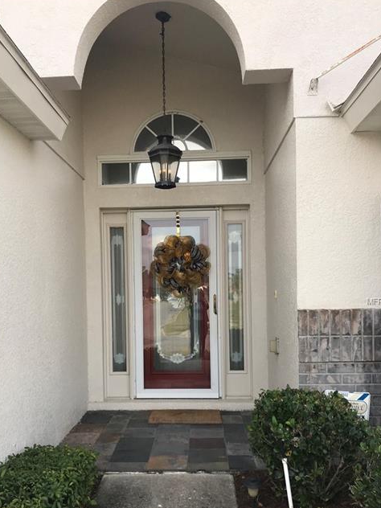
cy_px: 301
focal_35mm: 34
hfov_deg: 41.7
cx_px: 171
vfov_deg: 53.6
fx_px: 499
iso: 20
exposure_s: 1/622
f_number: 1.8
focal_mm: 3.99
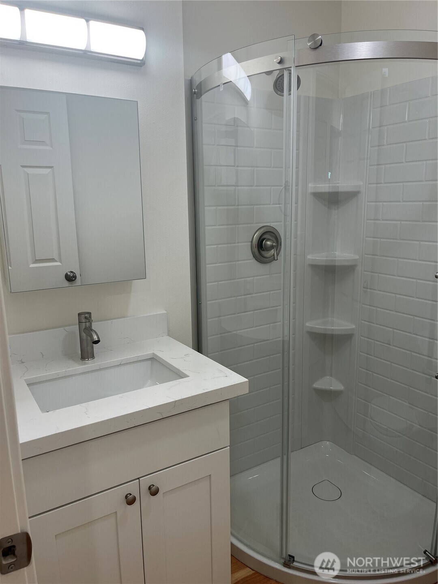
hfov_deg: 53.1
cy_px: 292
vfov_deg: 67.3
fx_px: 439
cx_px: 219
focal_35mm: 26
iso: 50
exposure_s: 1/153
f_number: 1.6
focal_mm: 5.1
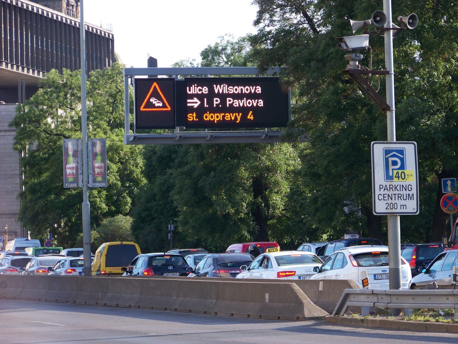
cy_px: 172
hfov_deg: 9.5
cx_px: 229
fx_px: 2765
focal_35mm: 209
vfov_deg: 7.1
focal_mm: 33.3
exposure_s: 1/200
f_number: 3.6
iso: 64
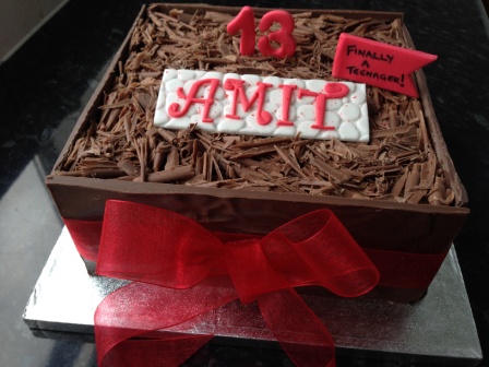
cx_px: 244
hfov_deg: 55.4
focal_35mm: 33
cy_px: 184
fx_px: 466
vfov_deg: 42.9
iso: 50
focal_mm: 4.12
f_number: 2.4
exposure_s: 1/158
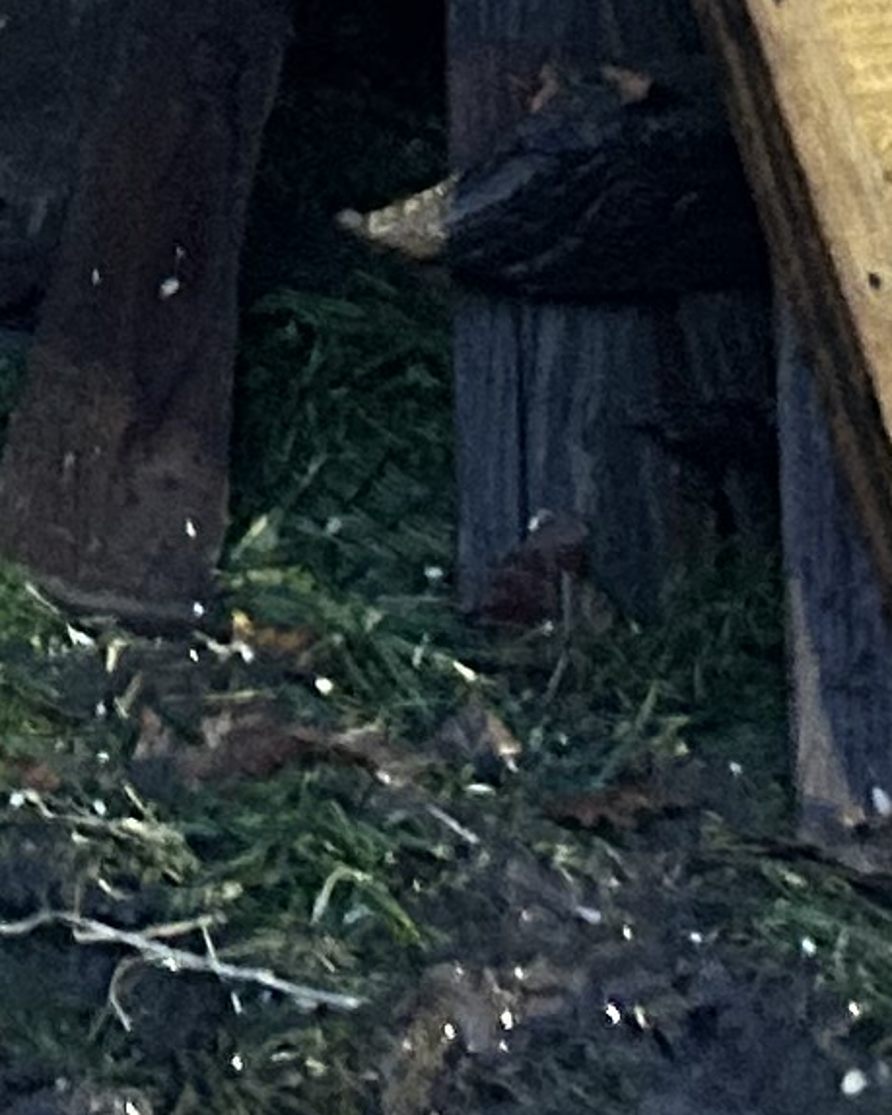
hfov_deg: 8.0
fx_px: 5842
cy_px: -1653
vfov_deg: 9.6
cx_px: -1339
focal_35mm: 177
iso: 640
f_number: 1.5
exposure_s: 1/26
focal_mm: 5.7
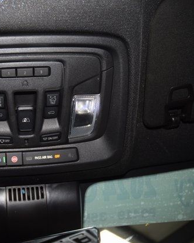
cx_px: 29
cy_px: 124
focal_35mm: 39
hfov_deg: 36.4
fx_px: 280
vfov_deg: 46.8
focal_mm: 18
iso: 560
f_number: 3.5
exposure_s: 1/100
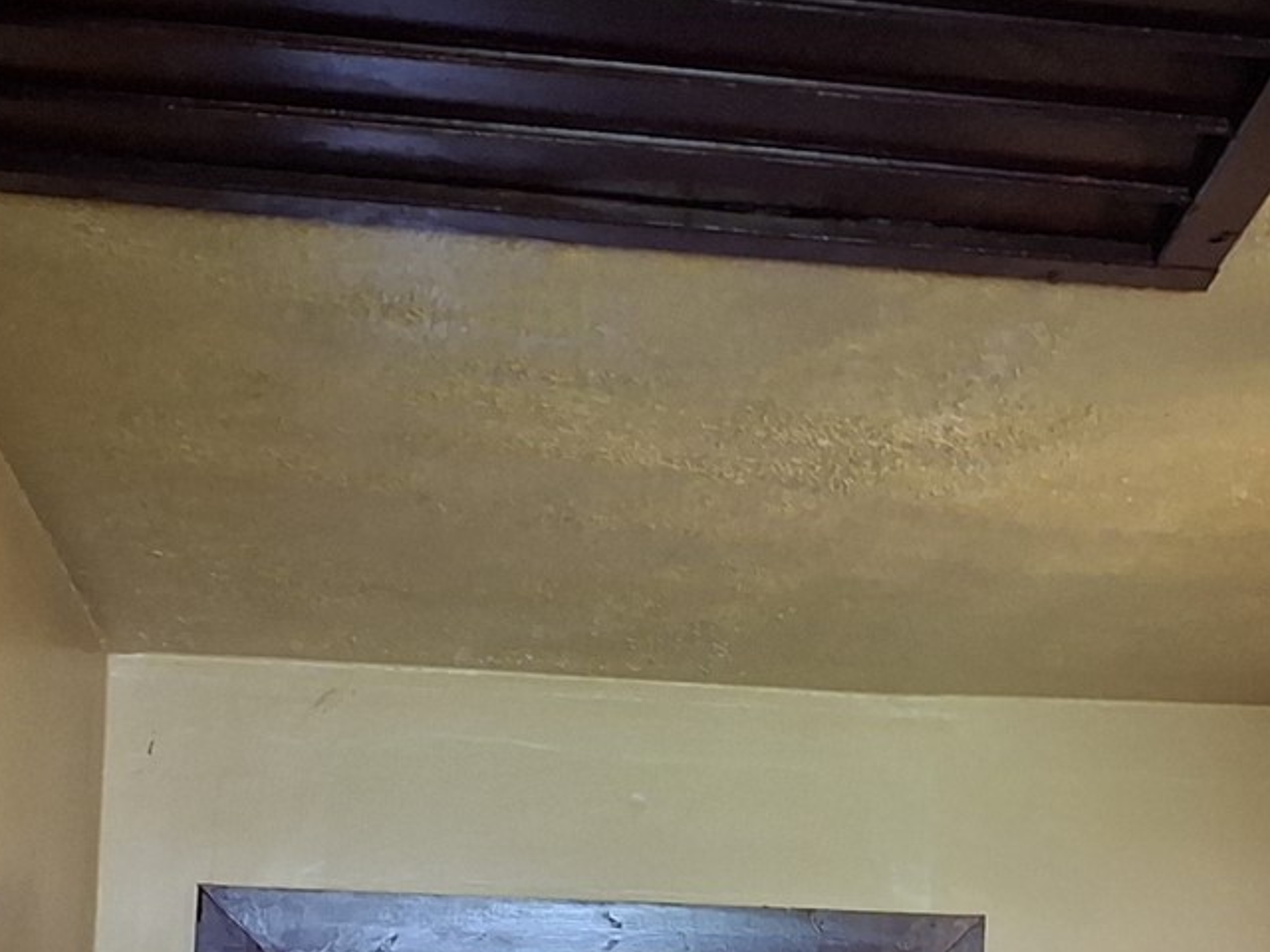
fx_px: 2935
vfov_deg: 18.2
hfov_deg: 24.0
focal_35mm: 80
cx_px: 1052
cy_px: 845
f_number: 1.8
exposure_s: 1/30
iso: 320
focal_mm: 4.69
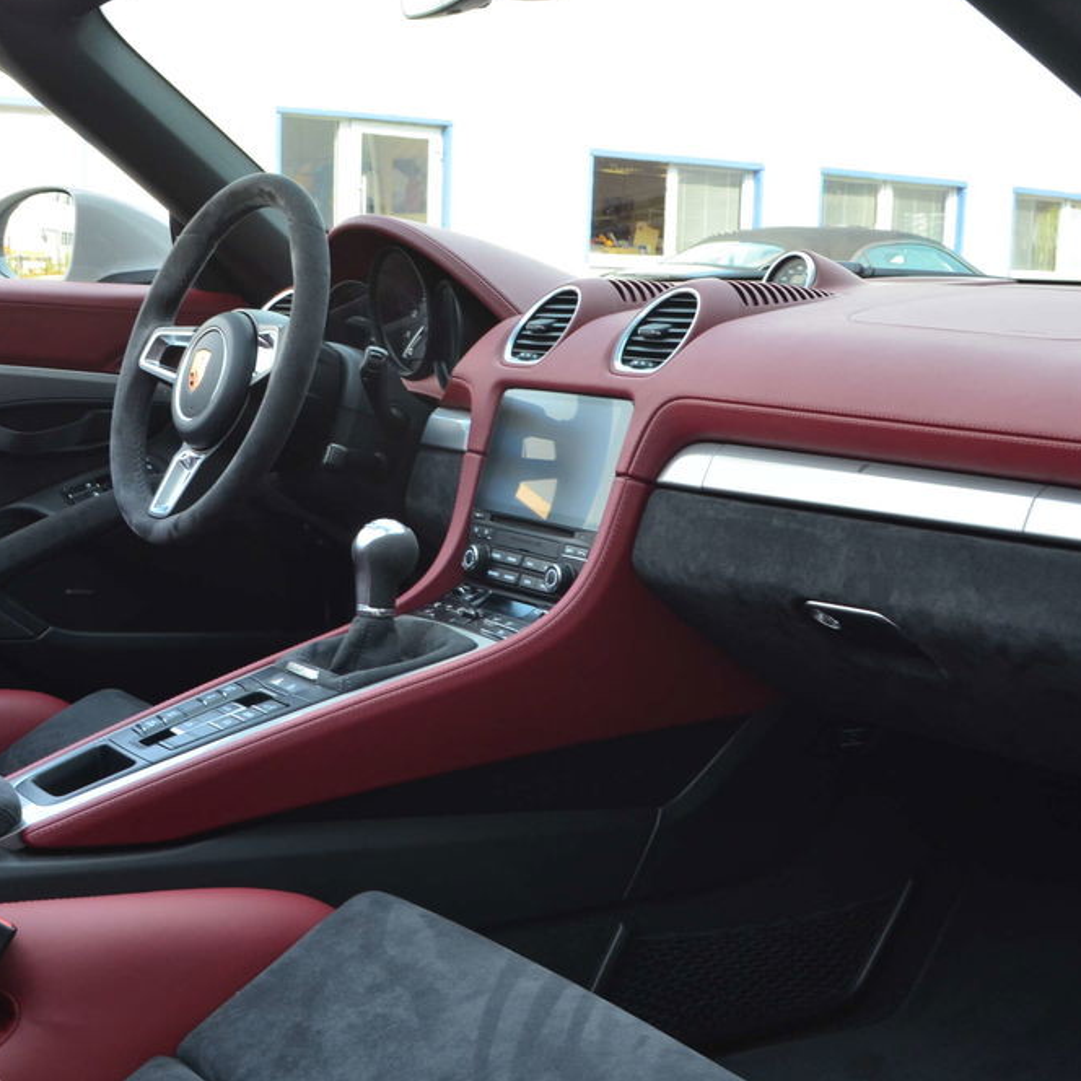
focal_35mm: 51
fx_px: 1802
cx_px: 479
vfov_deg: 33.4
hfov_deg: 33.4
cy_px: 540
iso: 400
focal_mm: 26
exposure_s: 1/30
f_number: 9
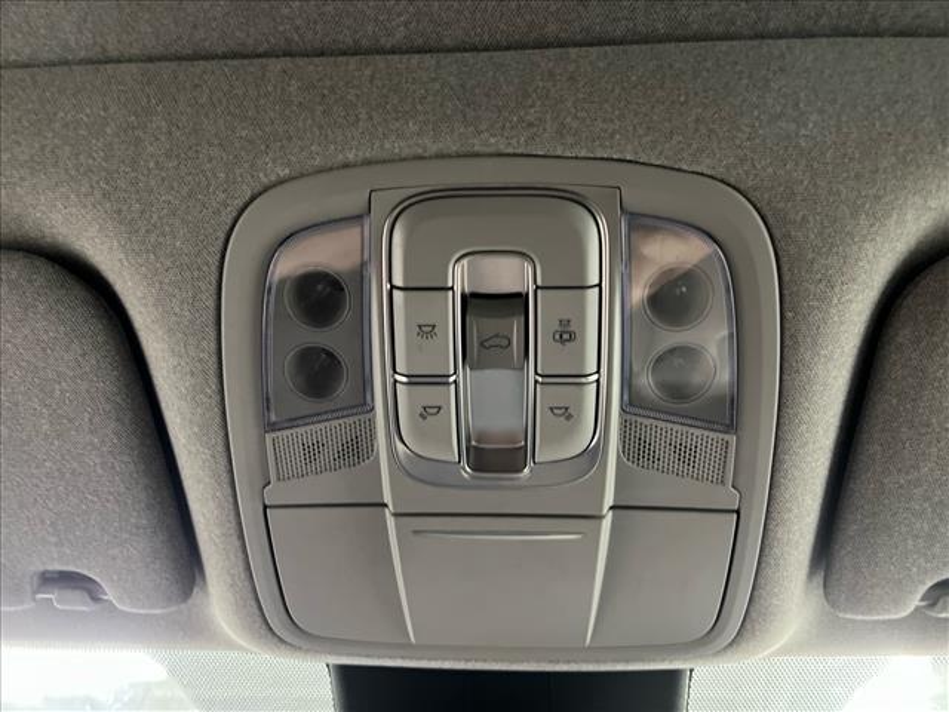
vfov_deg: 53.1
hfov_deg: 67.3
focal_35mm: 26
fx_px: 713
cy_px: 356
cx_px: 474
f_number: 1.5
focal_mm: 5.7
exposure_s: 1/17
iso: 1000
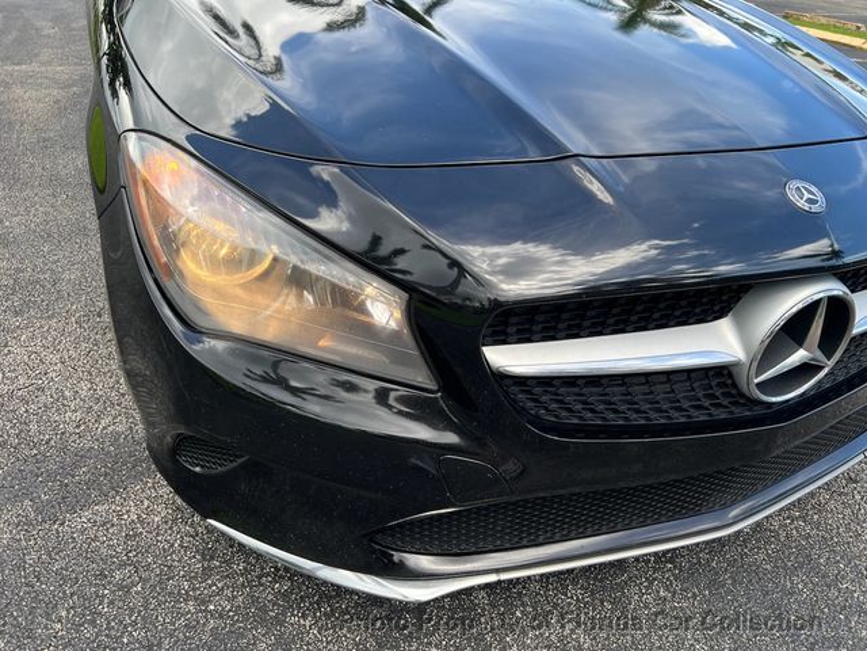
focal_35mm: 26
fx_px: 651
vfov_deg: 53.1
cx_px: 434
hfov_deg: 67.3
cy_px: 326
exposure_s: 1/588
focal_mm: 5.7
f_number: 1.5
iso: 50
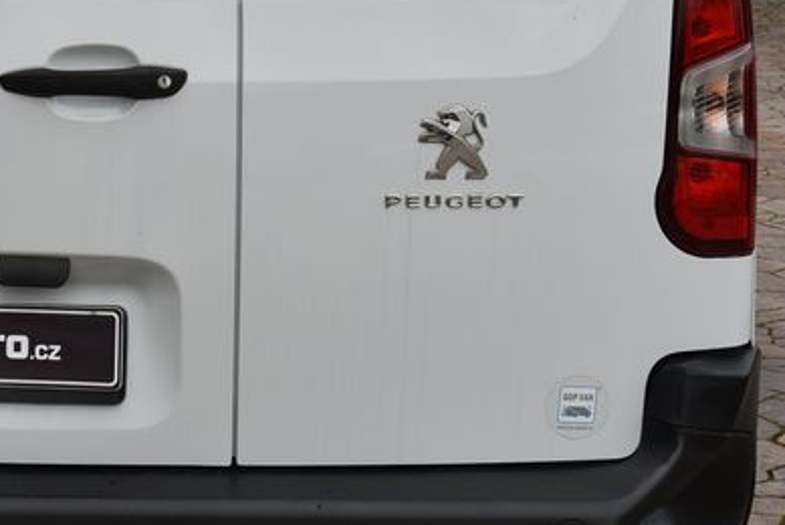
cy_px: 113
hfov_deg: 20.0
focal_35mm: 100
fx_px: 2182
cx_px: 89
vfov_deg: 13.6
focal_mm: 38
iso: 500
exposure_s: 1/320
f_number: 9
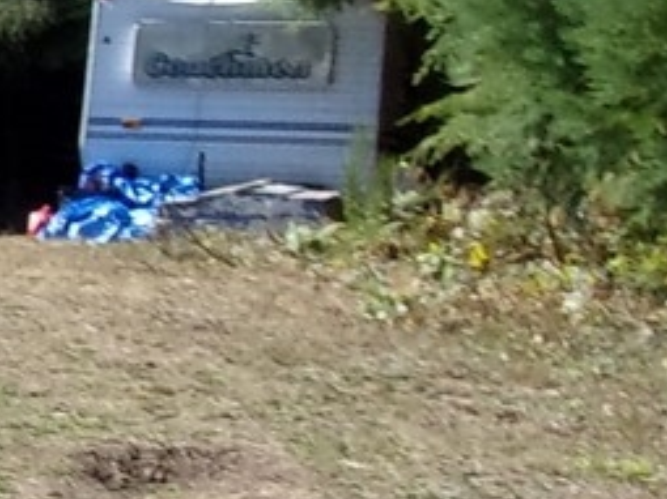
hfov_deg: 10.5
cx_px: -565
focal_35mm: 176
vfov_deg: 8.4
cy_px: 73
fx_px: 3390
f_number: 10.8
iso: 200
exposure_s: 1/110
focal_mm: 5.1
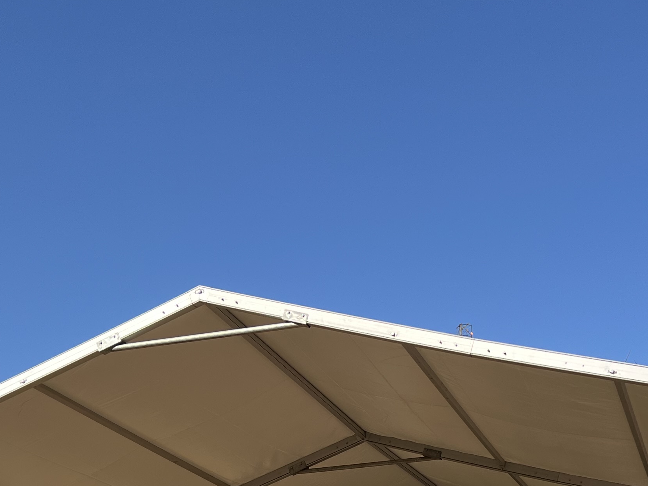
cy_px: 565
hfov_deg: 30.6
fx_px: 1179
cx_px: 400
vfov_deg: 21.8
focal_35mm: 63
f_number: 1.5
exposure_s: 1/2632
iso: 50
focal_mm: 5.7
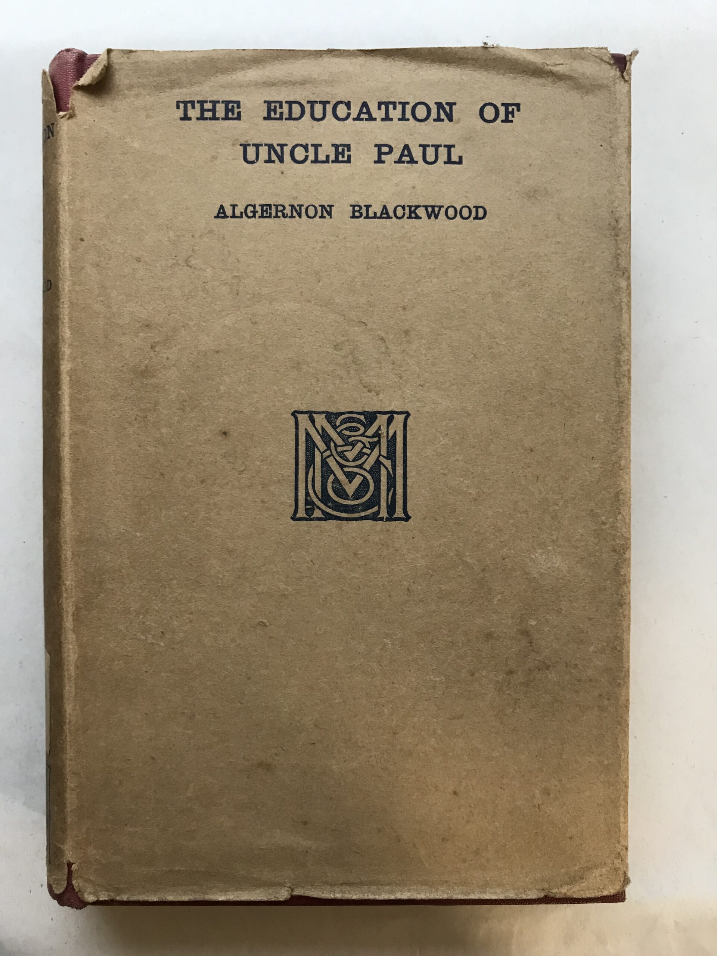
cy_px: 478
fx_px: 773
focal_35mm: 28
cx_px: 358
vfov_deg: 63.4
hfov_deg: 49.7
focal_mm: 3.99
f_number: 1.8
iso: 40
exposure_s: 1/25
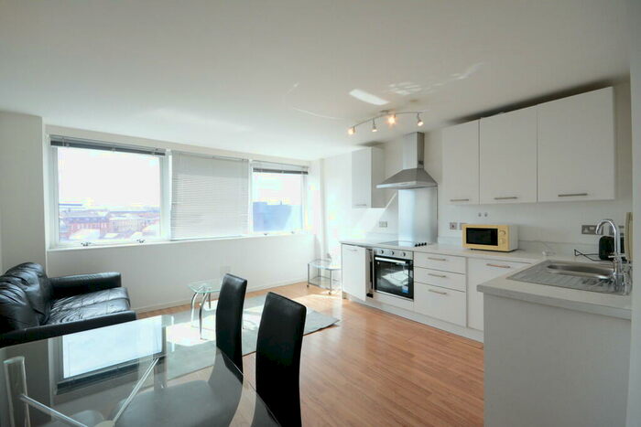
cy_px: 214
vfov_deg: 77.4
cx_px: 320
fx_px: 267
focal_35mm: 15
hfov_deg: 100.4
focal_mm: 10
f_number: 8
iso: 1600
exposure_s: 1/250
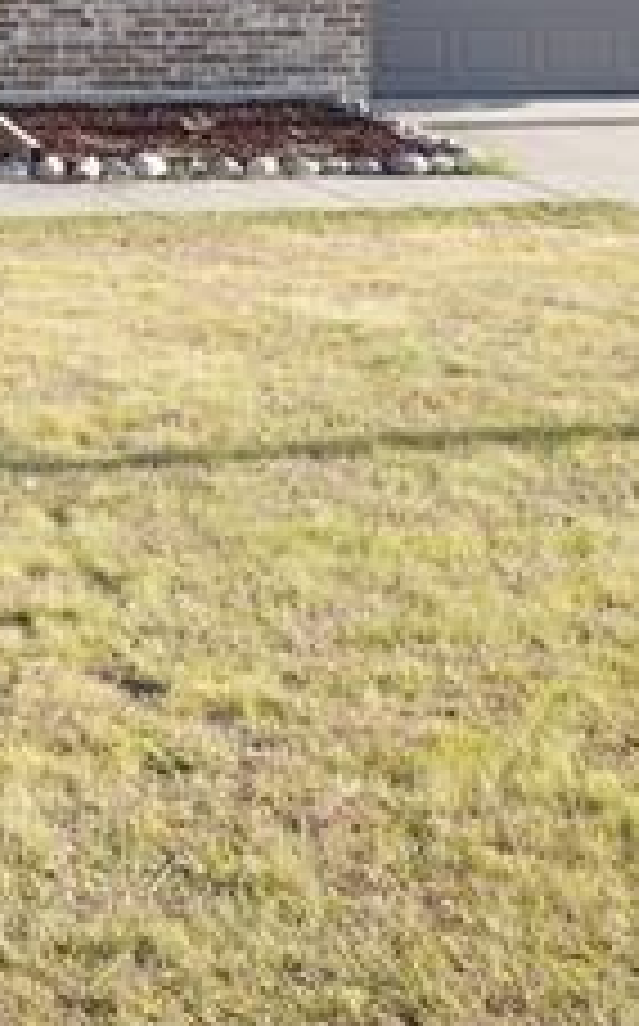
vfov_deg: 17.7
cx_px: -824
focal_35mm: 110
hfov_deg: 10.4
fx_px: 3073
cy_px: -306
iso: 100
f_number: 7.1
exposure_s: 1/125
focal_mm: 16
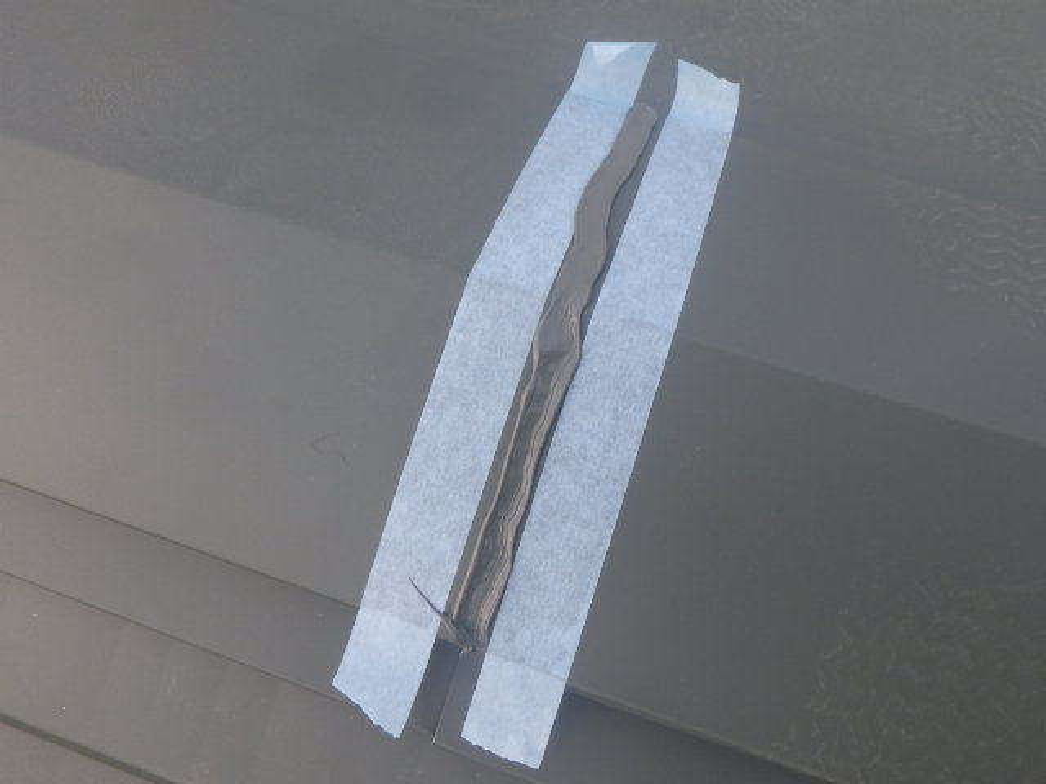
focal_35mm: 28
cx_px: 523
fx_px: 846
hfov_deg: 63.4
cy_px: 392
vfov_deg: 49.7
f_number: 4.2
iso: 125
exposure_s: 1/160
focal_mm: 5
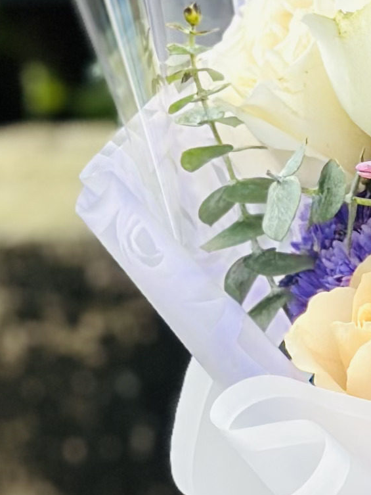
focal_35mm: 257
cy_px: 351
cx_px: 853
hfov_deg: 5.6
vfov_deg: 7.7
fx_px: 3672
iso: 80
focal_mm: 6.86
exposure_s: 1/1019
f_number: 1.78
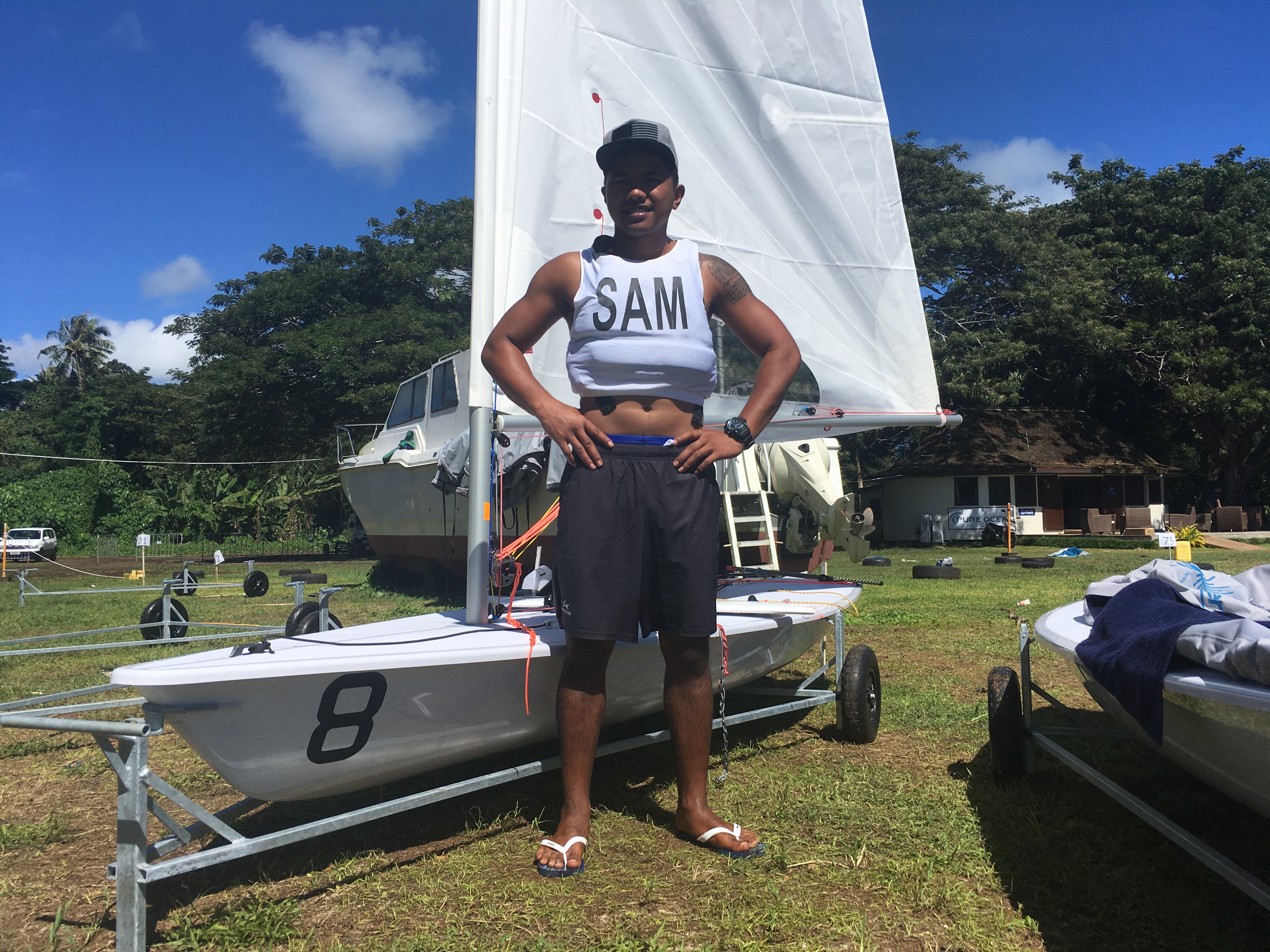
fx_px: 1064
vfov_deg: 48.2
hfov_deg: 61.7
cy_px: 476
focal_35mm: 29
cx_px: 635
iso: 25
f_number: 2.2
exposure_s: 1/2959
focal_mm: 4.15
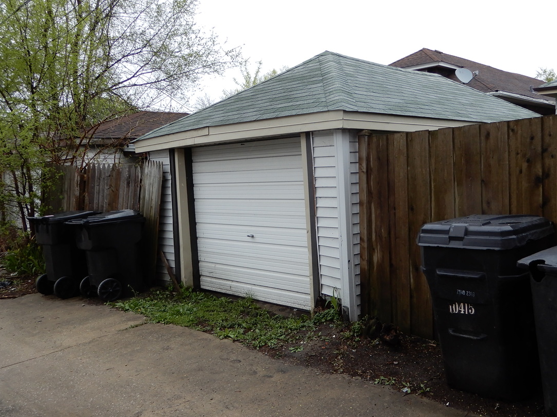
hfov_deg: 56.3
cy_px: 203
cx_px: 337
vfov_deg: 44.2
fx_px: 515
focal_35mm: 32
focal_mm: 4.3
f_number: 3.4
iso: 80
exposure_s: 1/200
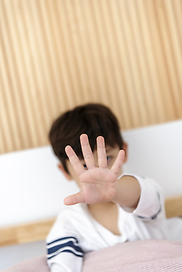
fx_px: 530
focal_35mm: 70
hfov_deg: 19.5
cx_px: 91
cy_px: 136
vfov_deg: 28.8
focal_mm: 70
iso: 400
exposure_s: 1/60
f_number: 2.8
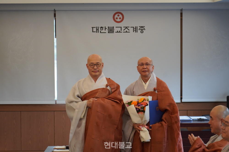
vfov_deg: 13.0
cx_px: 114
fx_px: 668
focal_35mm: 105
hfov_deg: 19.5
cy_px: 76
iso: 2000
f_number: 4
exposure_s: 1/160
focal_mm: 105
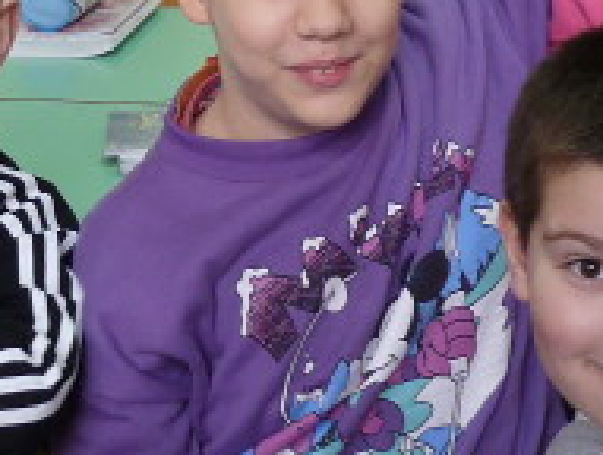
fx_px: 1867
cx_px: 341
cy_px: 73
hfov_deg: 18.3
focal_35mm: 107
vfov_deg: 13.8
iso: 125
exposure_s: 1/30
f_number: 2.8
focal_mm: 4.8
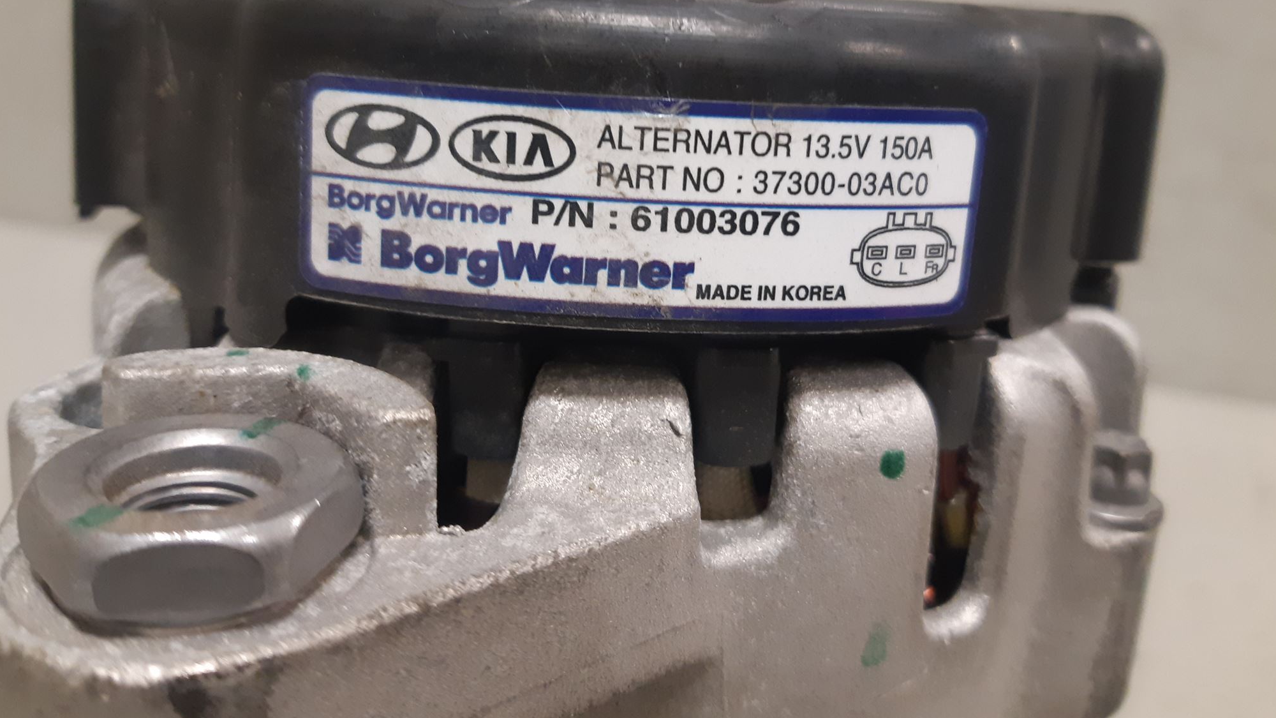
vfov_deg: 39.7
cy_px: 243
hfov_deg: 66.1
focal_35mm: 29
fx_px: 981
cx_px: 641
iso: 250
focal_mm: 3.93
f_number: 1.7
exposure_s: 1/50
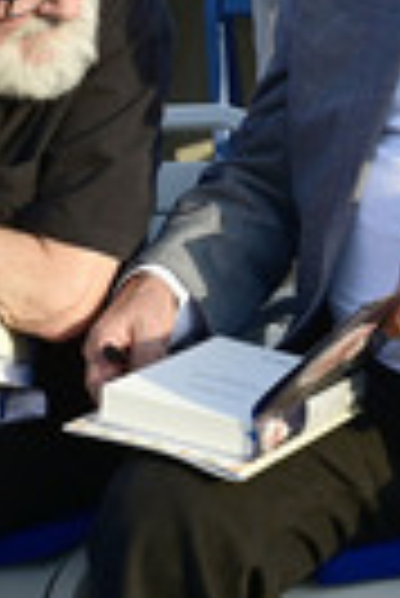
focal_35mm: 122
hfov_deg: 11.0
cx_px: 546
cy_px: 81
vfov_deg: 16.6
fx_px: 2028
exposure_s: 1/200
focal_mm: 36
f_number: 10
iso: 200
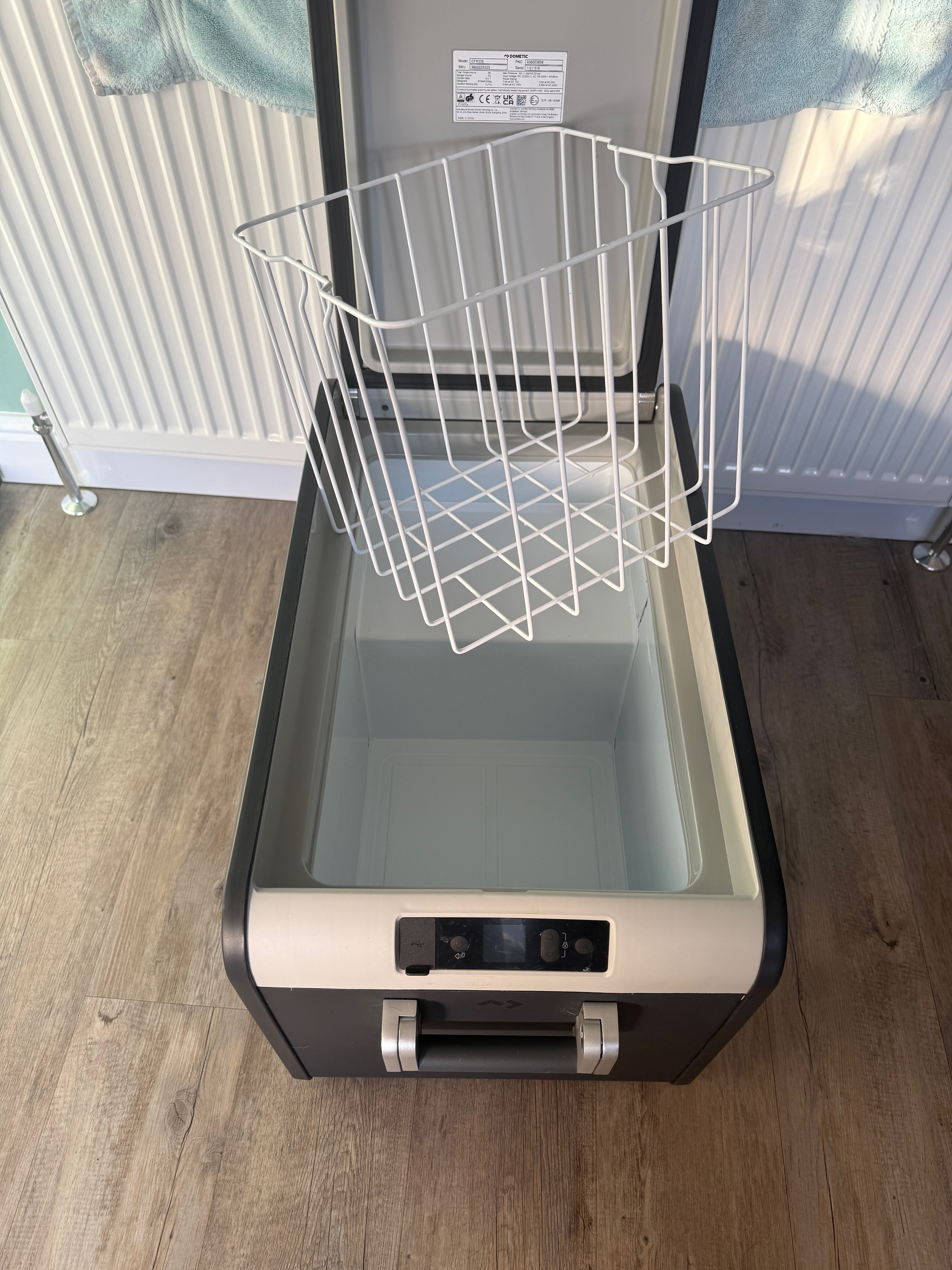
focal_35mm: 24
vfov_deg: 71.6
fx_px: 880
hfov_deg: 56.8
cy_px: 635
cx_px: 476
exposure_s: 1/121
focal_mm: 6.76
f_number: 1.78
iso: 64
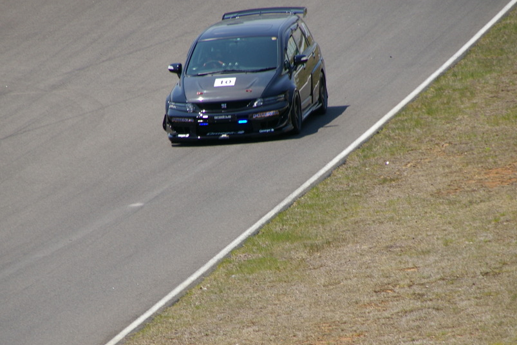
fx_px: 6863
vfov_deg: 2.9
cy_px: 210
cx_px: 258
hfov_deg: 4.3
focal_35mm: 478
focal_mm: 250
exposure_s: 1/500
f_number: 8
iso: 200
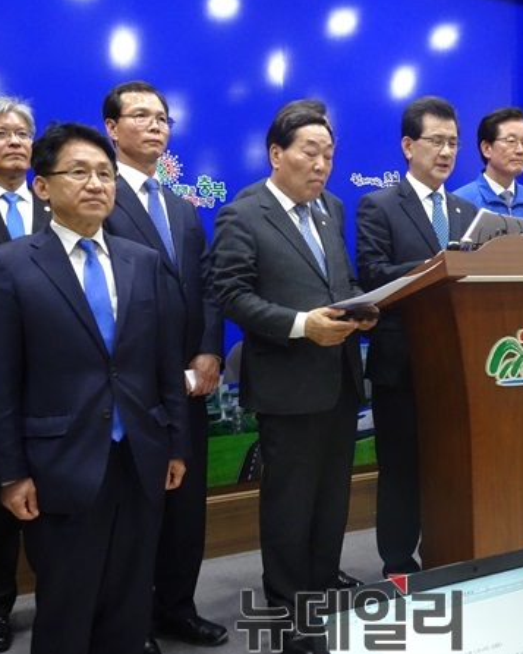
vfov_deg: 43.8
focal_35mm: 42
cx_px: 349
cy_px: 326
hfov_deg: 35.3
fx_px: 812
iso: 1000
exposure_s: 1/40
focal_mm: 5.43
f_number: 4
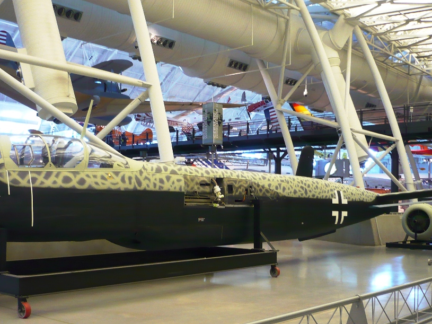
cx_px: 201
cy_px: 189
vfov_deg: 32.8
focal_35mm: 44
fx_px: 549
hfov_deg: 42.9
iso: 200
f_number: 2.8
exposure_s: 1/8
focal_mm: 5.8
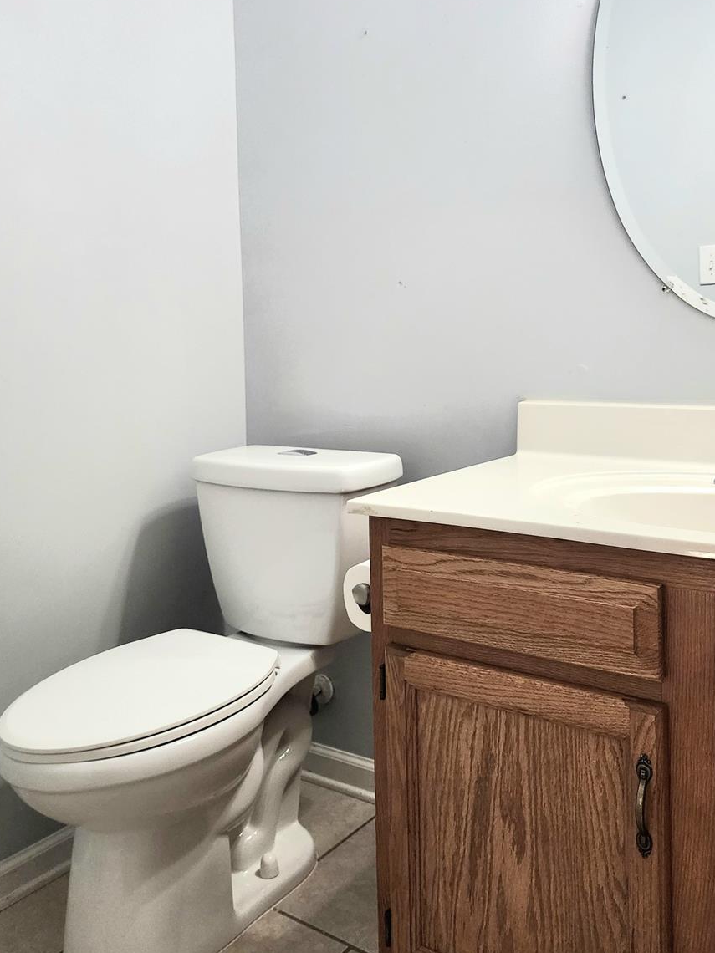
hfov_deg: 45.3
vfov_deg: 57.8
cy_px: 375
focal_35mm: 31
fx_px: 854
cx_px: 416
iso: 250
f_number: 1.8
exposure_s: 1/120
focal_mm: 6.4
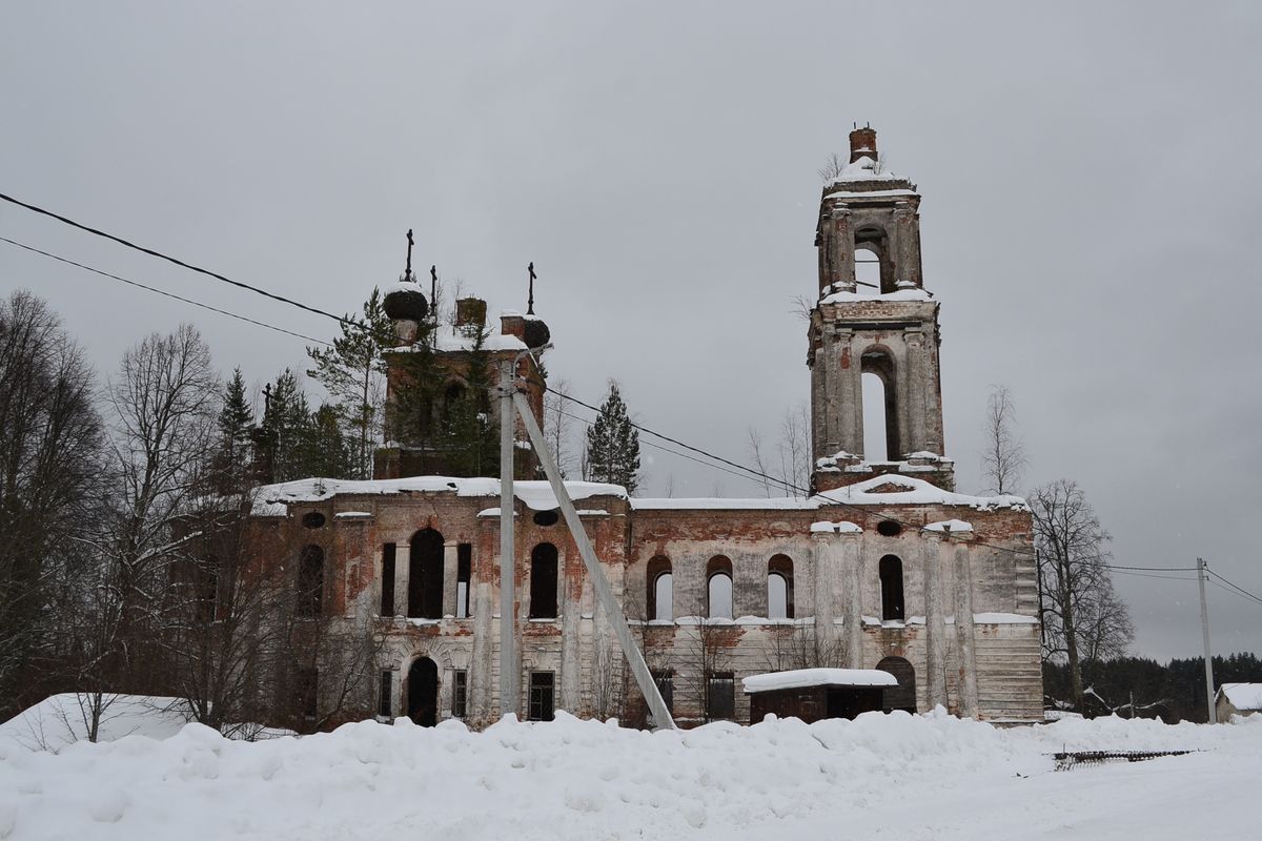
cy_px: 420
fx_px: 1262
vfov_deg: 36.9
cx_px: 631
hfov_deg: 53.1
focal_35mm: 36
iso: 400
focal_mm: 24
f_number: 9
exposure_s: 1/160
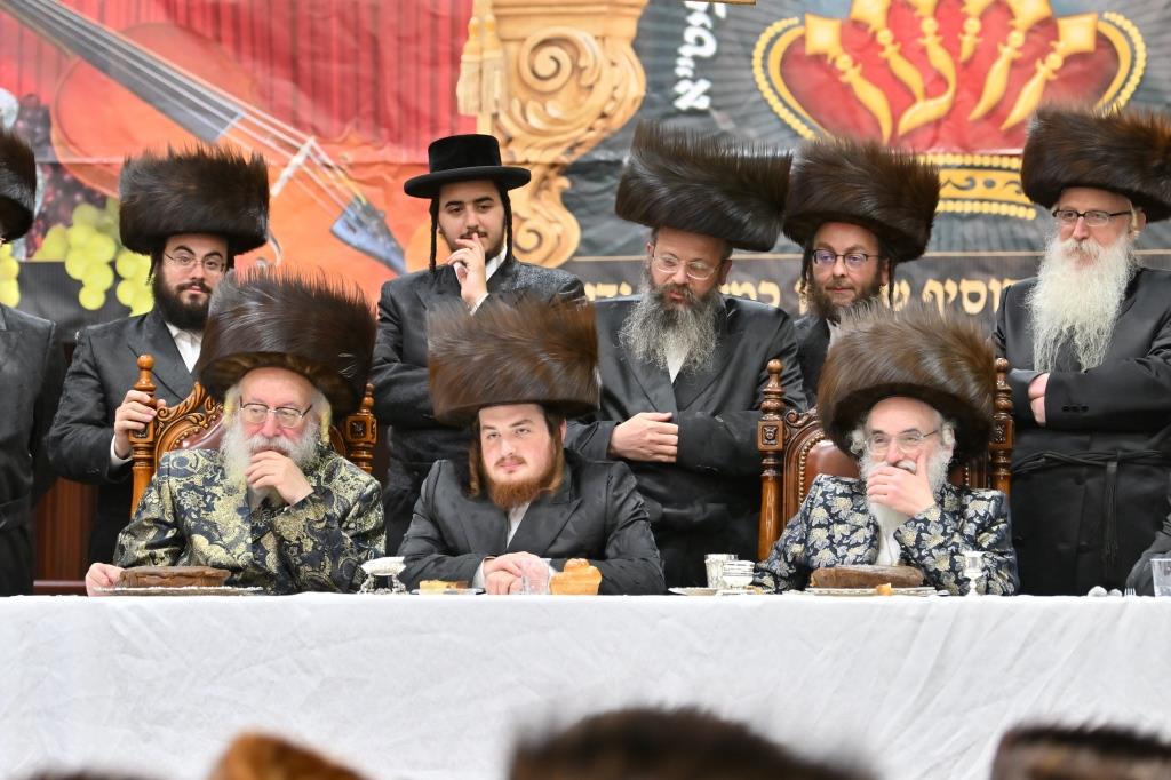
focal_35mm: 202
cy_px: 390
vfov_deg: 6.8
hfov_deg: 10.2
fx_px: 6568
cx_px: 586
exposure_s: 1/400
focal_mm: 135
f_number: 2.8
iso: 500
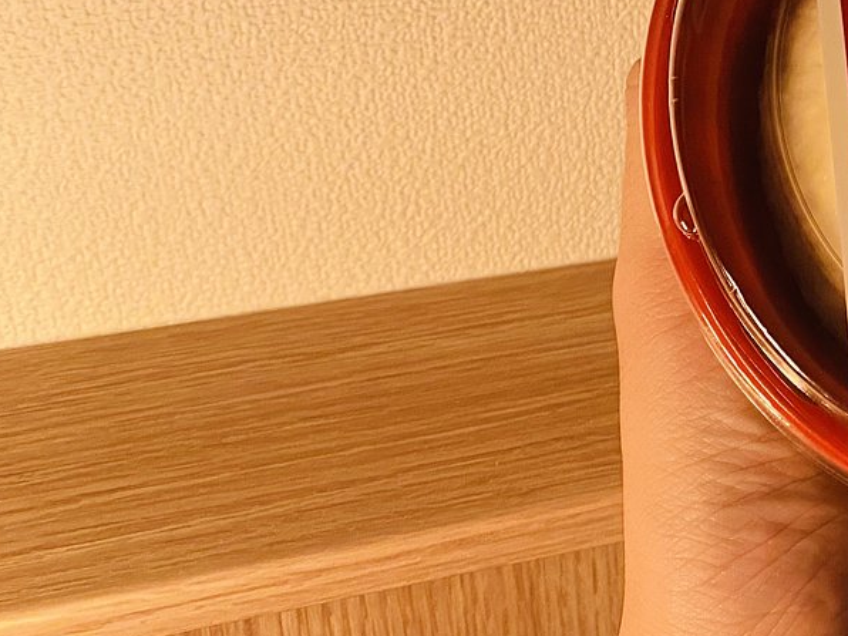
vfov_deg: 21.6
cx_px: 1063
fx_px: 1641
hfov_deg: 25.5
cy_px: 98
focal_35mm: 67
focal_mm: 4.25
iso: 200
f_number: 1.8
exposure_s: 1/60
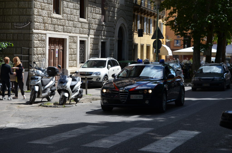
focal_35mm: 82
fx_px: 531
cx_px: 116
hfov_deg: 24.7
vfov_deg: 16.5
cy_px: 76
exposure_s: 1/1600
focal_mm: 55
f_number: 5.6
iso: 400
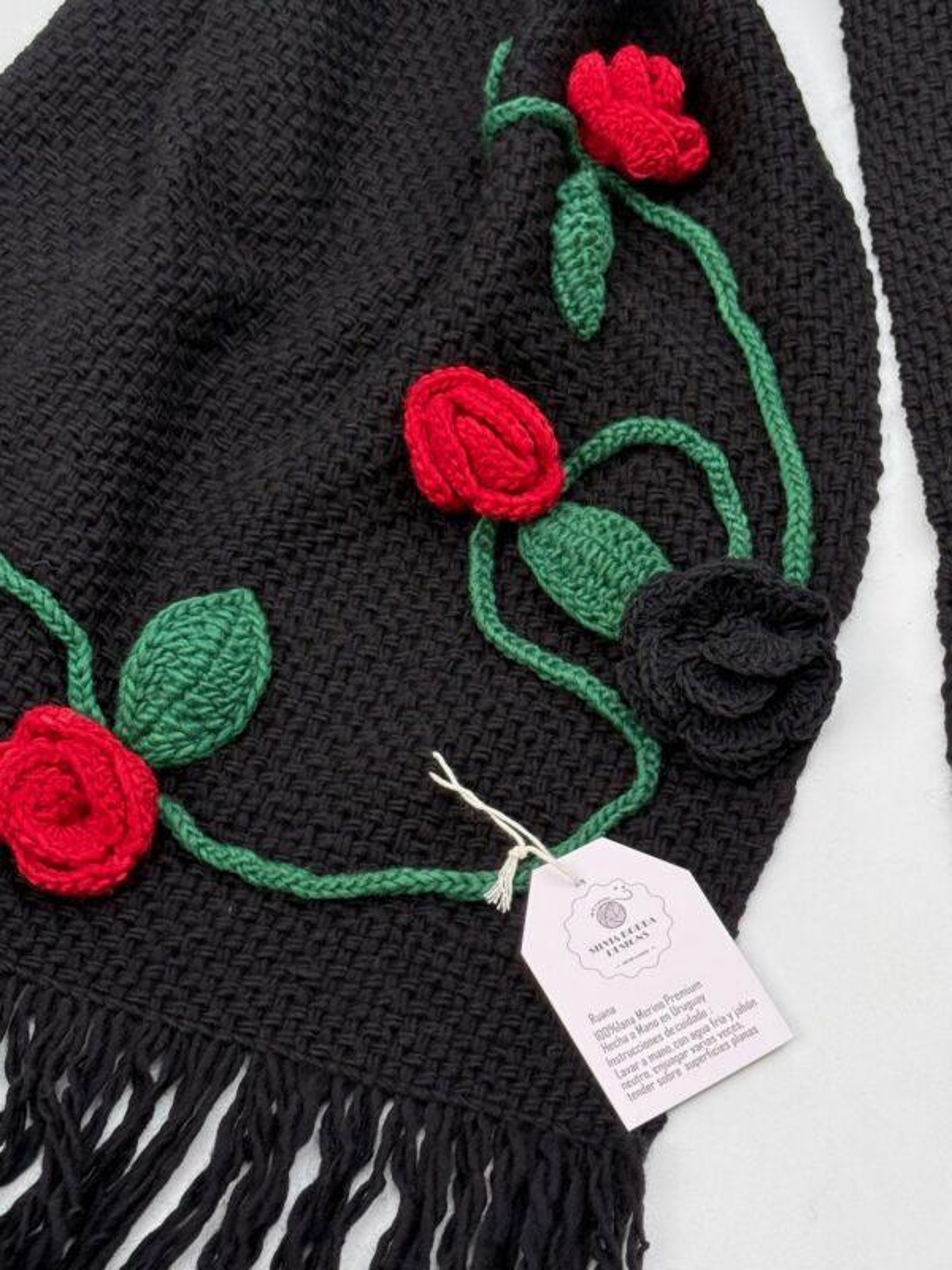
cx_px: 476
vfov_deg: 39.7
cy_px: 635
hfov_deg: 30.3
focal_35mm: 48
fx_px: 1760
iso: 80
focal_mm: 6.76
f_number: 1.78
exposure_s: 1/311
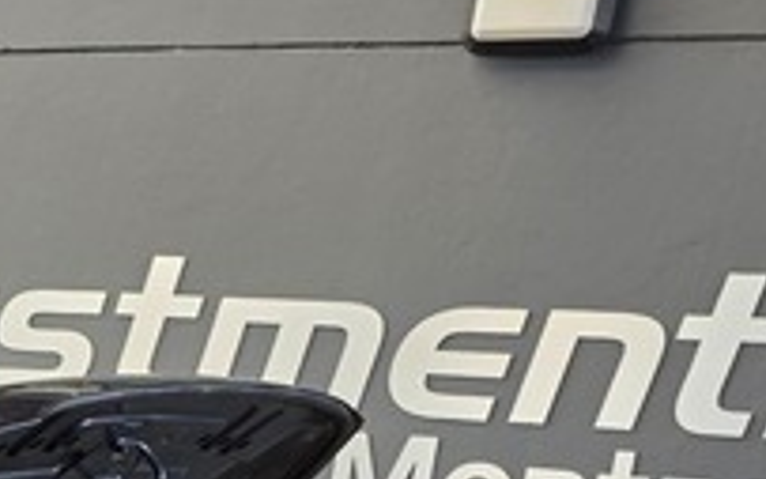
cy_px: 1147
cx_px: -774
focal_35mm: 123
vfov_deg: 9.5
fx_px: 2568
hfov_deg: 14.2
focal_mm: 6.25
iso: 64
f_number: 1.7
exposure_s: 1/180
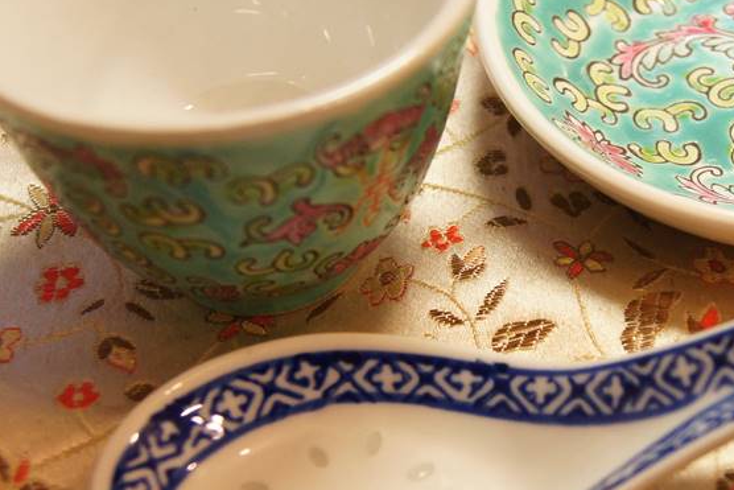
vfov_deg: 20.0
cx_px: 593
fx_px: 1387
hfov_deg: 29.0
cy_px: 199
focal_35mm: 68
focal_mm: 28
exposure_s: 1/50
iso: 1250
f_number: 4.5
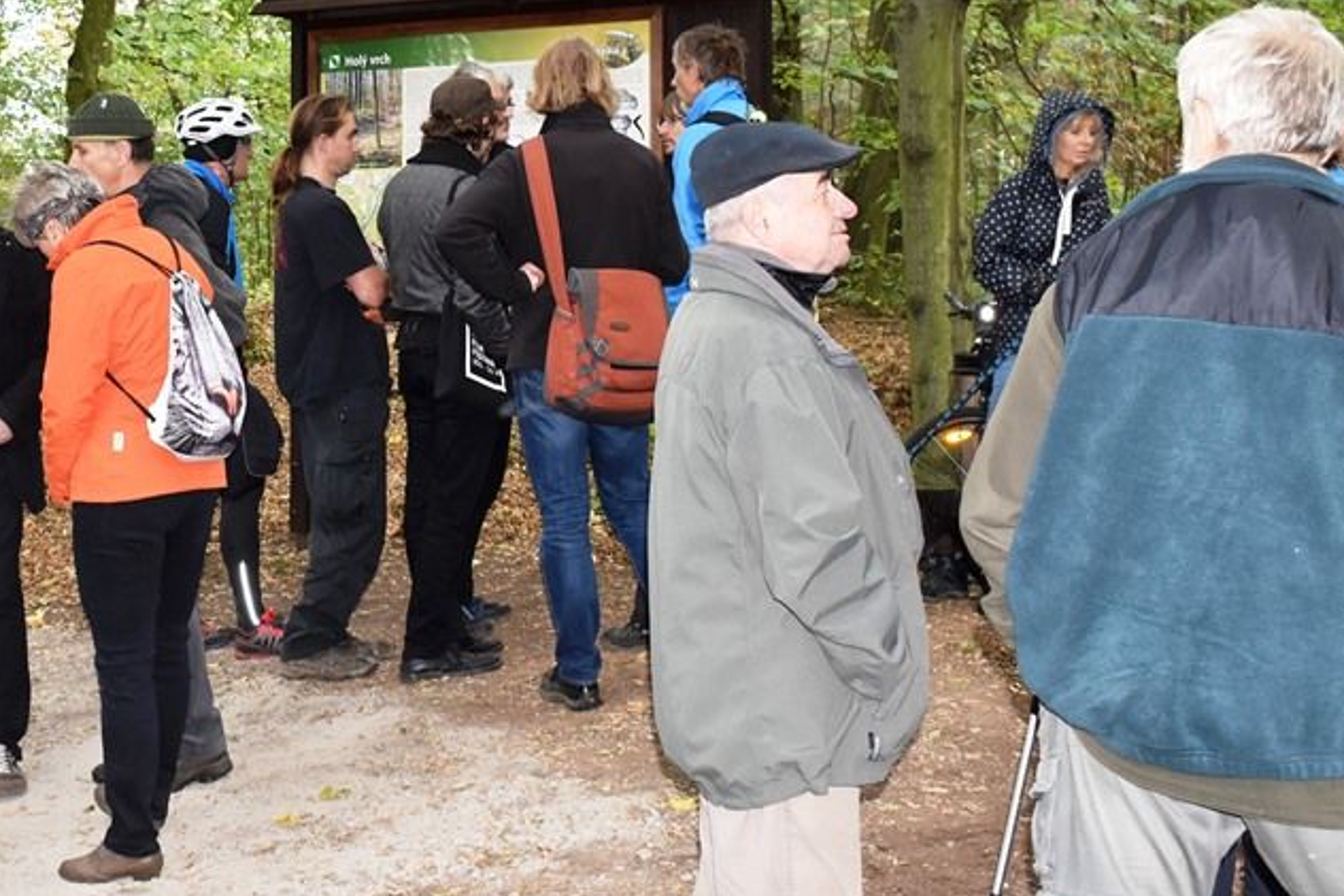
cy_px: 214
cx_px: 287
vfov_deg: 22.1
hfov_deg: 32.2
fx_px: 2270
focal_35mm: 61
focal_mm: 25
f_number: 5.6
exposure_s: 1/125
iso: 720
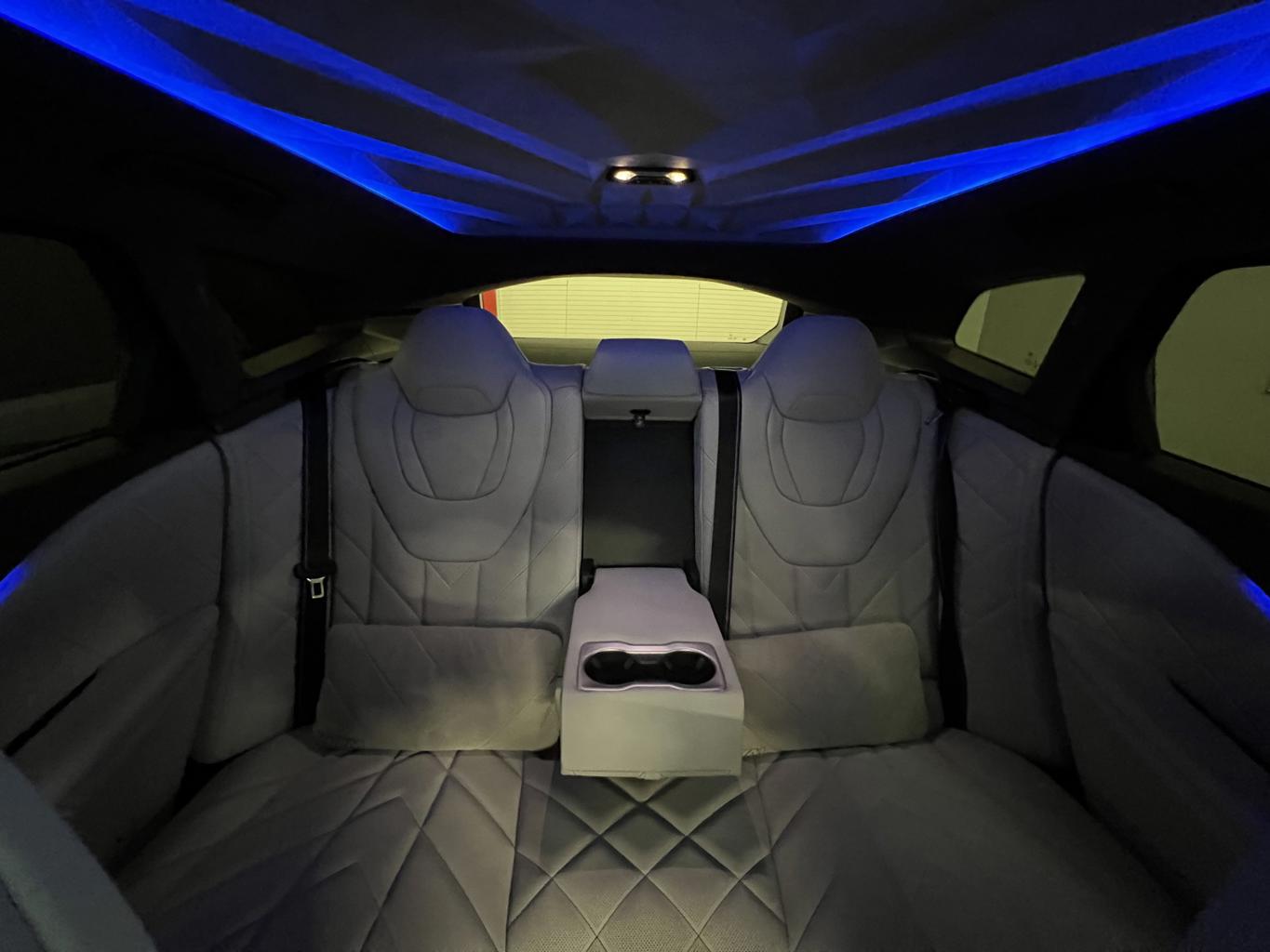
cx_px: 635
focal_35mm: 13
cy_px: 476
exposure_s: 1/29
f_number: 1.8
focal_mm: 1.57
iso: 1250
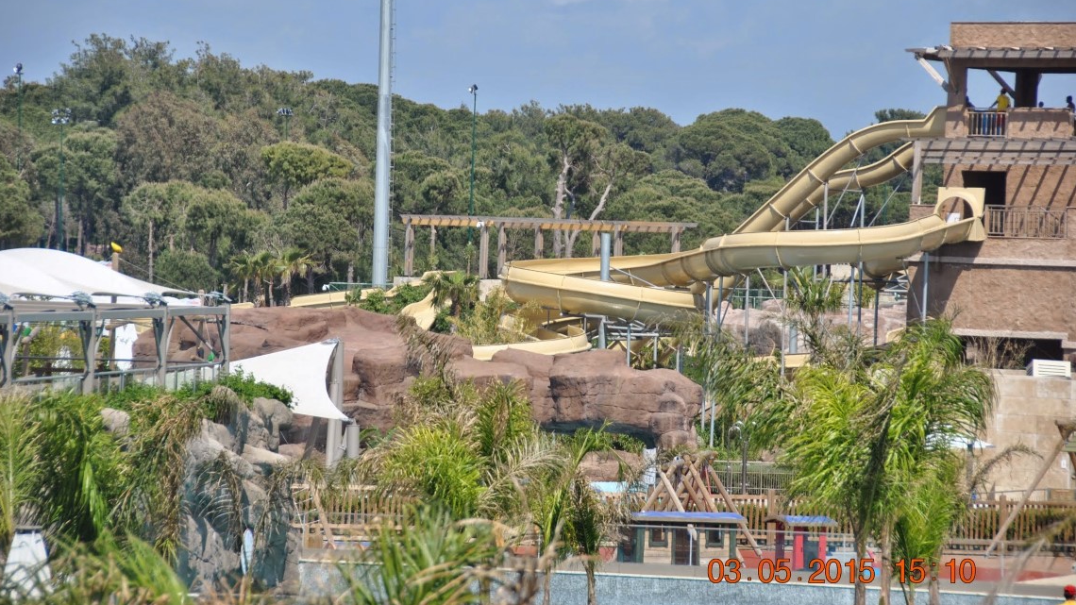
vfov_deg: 6.4
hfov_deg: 11.3
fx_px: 5420
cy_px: 263
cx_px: 538
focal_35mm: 190
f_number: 5.6
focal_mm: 120
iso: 100
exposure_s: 1/500
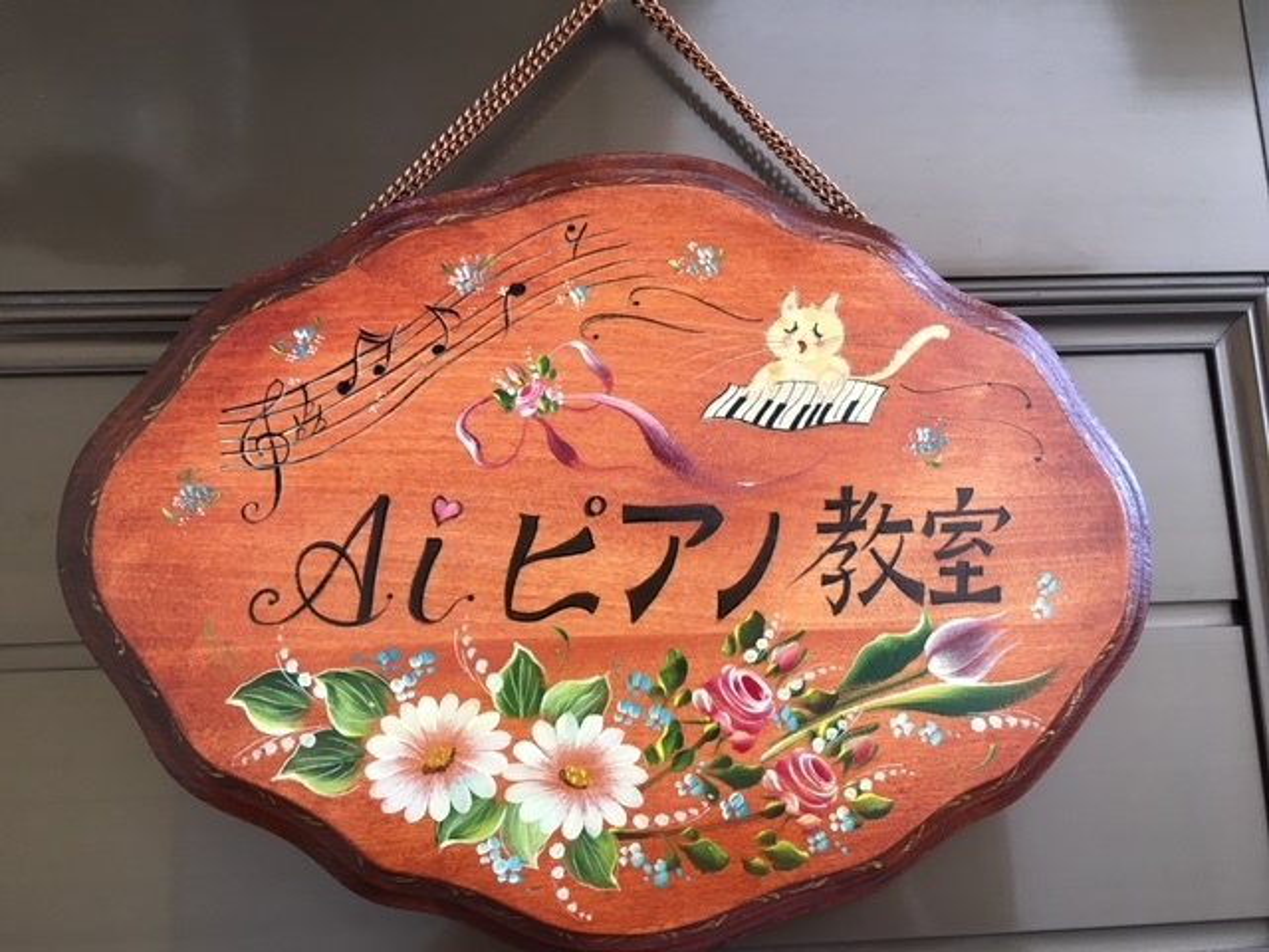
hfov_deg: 61.7
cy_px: 476
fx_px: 1063
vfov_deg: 48.2
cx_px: 634
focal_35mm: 29
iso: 64
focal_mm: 4.15
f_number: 2.2
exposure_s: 1/30
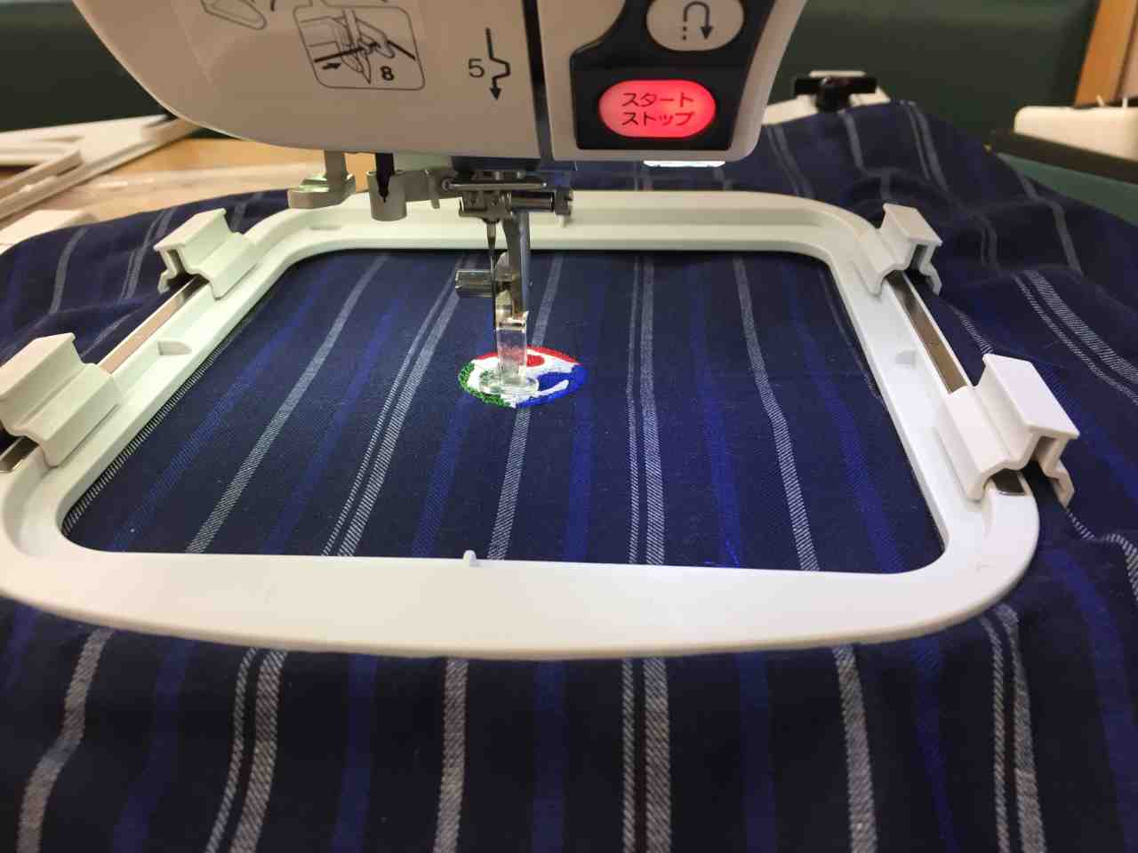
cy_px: 426
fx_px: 953
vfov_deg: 48.2
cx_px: 569
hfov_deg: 61.7
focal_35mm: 29
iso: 40
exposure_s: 1/30
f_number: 2.2
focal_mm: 4.15
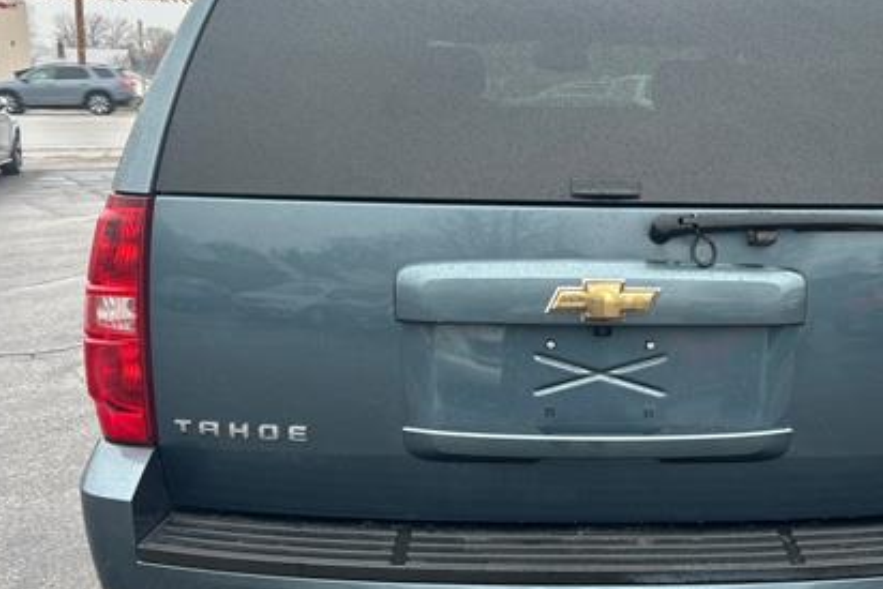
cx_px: 592
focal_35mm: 42
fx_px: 1030
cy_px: 263
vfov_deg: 31.9
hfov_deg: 45.7
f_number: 1.5
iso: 40
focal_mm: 5.7
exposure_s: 1/121
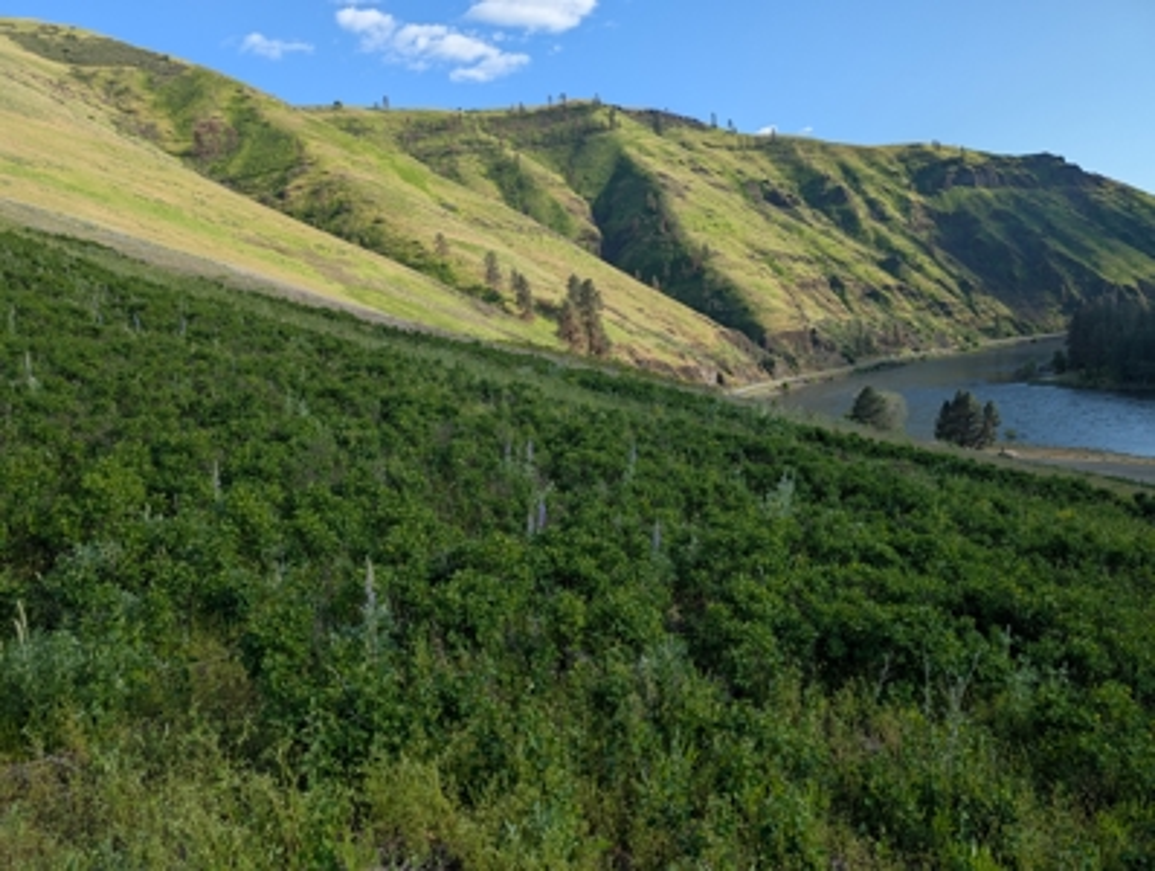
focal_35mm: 24
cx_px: 578
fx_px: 802
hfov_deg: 71.5
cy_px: 436
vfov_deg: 57.0
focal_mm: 6.9
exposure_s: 1/725
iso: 21
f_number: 1.68
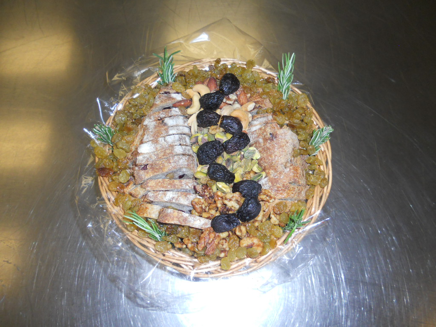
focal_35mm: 27
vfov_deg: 51.4
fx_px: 340
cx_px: 218
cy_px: 164
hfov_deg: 65.3
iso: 200
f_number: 8
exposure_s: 1/30
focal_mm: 4.9
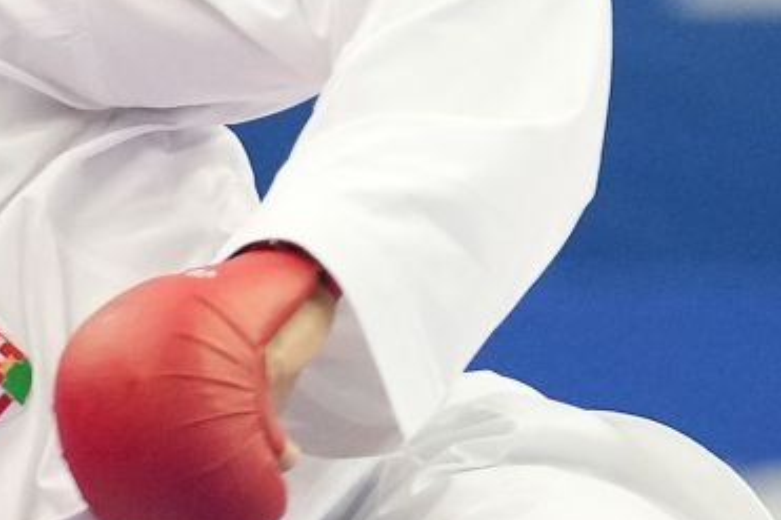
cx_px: 455
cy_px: 160
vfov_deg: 1.1
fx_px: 26302
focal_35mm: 1213
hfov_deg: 1.7
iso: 4000
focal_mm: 167
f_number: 2.8
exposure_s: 1/1000
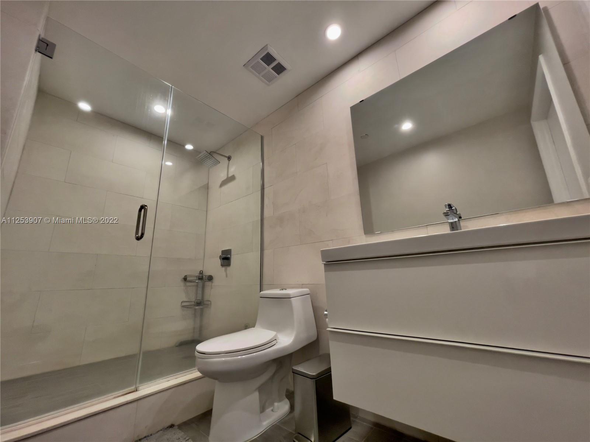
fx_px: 222
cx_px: 295
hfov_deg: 106.2
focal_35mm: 13
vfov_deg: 89.9
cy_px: 221
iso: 200
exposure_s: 1/60
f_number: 2.4
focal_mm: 1.54
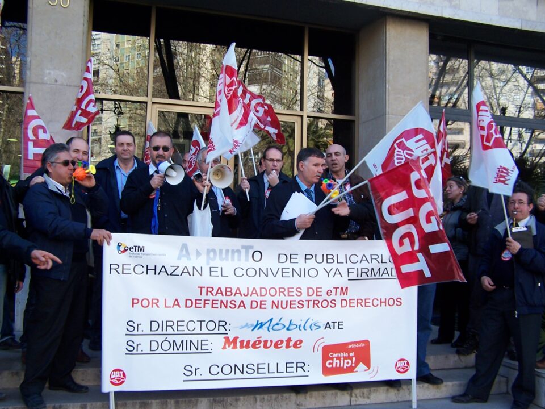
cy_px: 204
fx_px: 598
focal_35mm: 38
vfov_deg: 37.7
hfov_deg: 49.0
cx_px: 272
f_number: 2.8
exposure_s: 1/90
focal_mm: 6.3
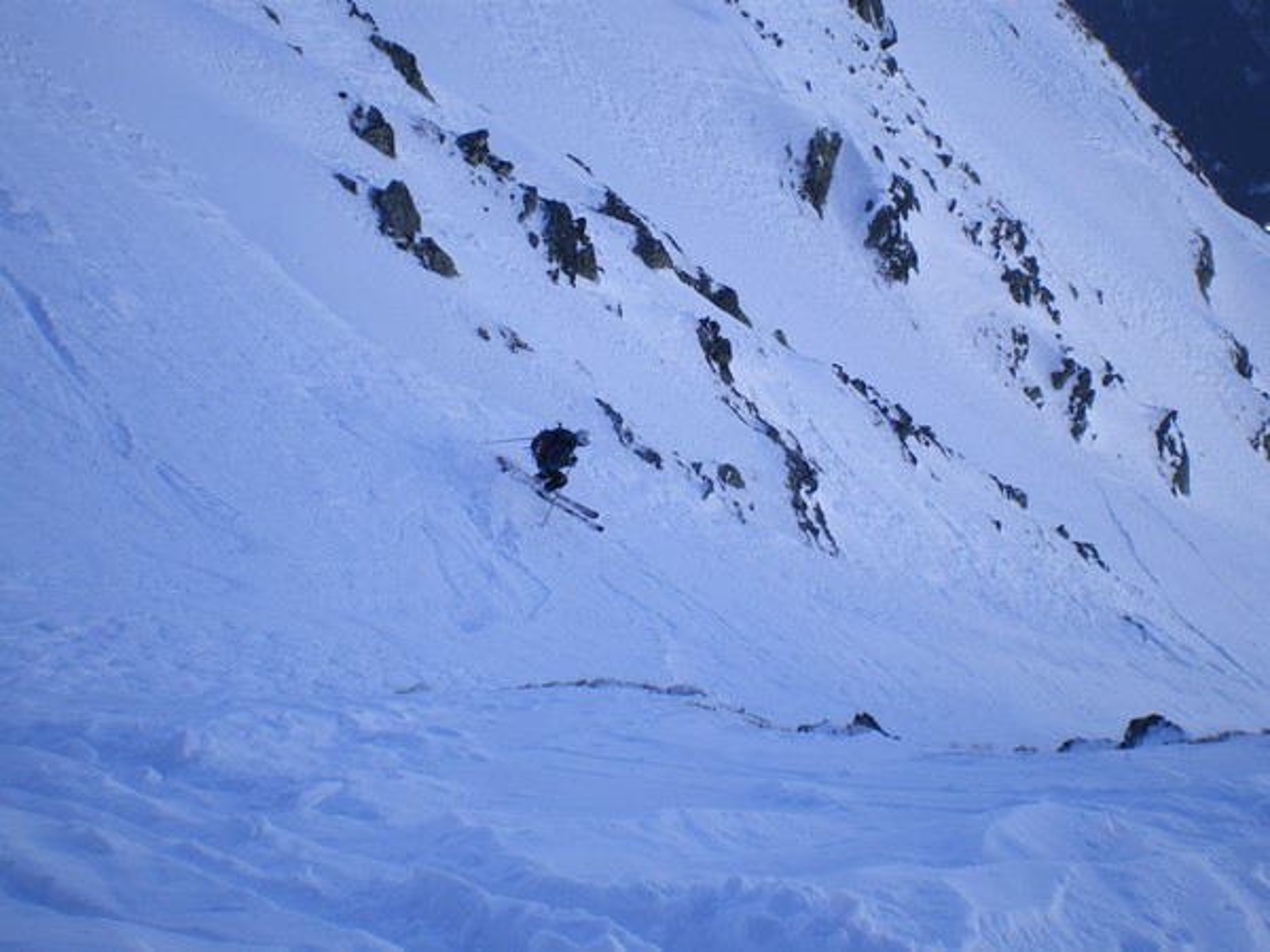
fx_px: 1394
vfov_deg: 37.7
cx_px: 635
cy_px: 476
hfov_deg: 49.0
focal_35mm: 38
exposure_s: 1/320
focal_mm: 6.3
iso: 64
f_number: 4.6
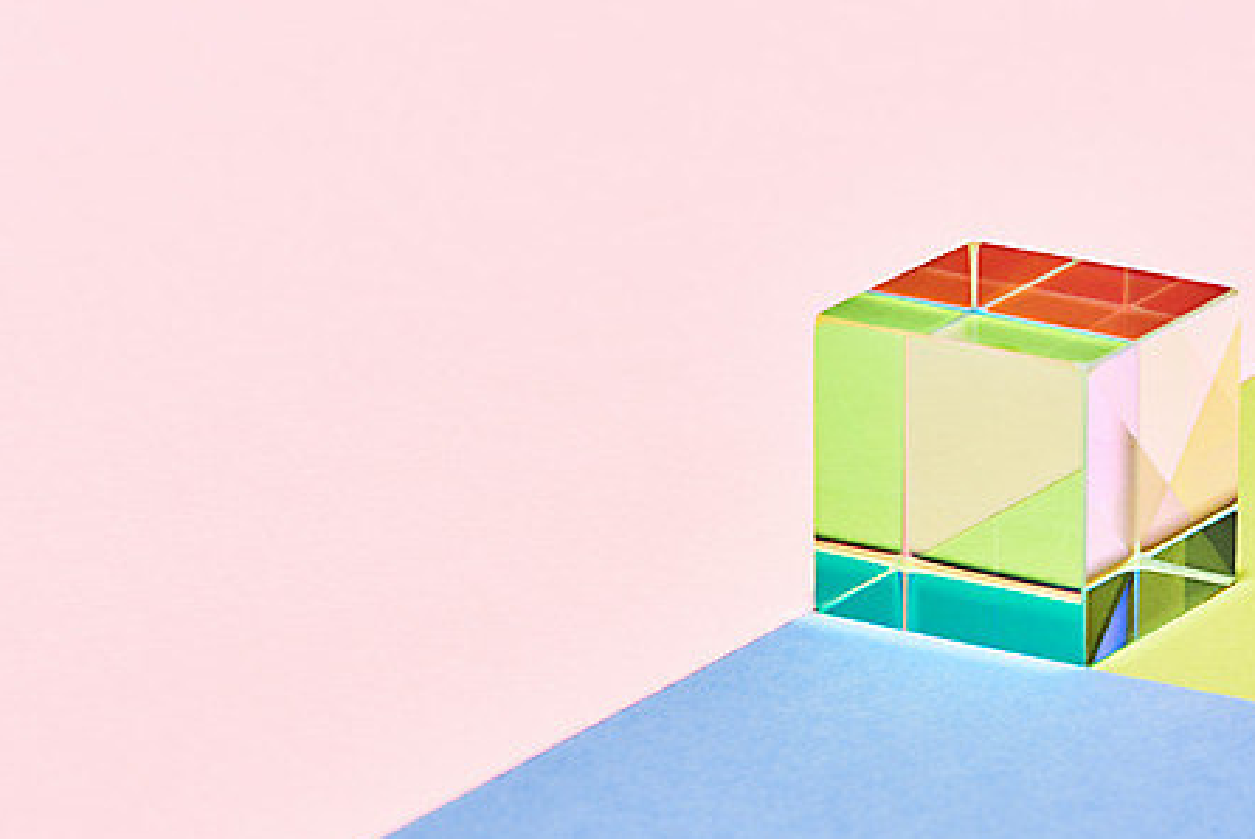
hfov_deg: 14.5
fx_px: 4918
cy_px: 448
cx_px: 542
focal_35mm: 141
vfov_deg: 9.7
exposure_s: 1/160
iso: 100
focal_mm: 105
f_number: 18
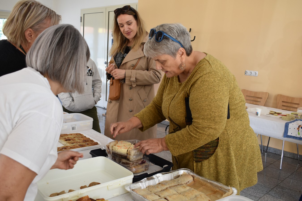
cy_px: 100
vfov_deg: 36.9
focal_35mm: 36
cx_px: 151
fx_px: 302
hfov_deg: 53.1
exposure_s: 1/60
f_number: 5.6
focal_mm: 24
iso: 400
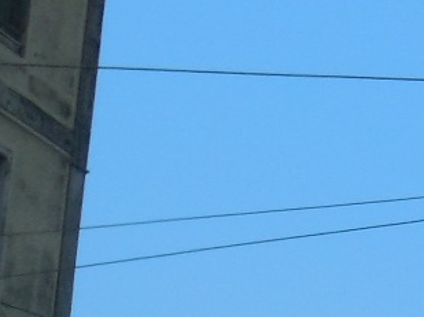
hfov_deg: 8.7
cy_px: 450
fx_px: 2484
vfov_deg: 7.2
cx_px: 1094
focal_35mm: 203
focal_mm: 6
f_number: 3.9
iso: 125
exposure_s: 1/1000
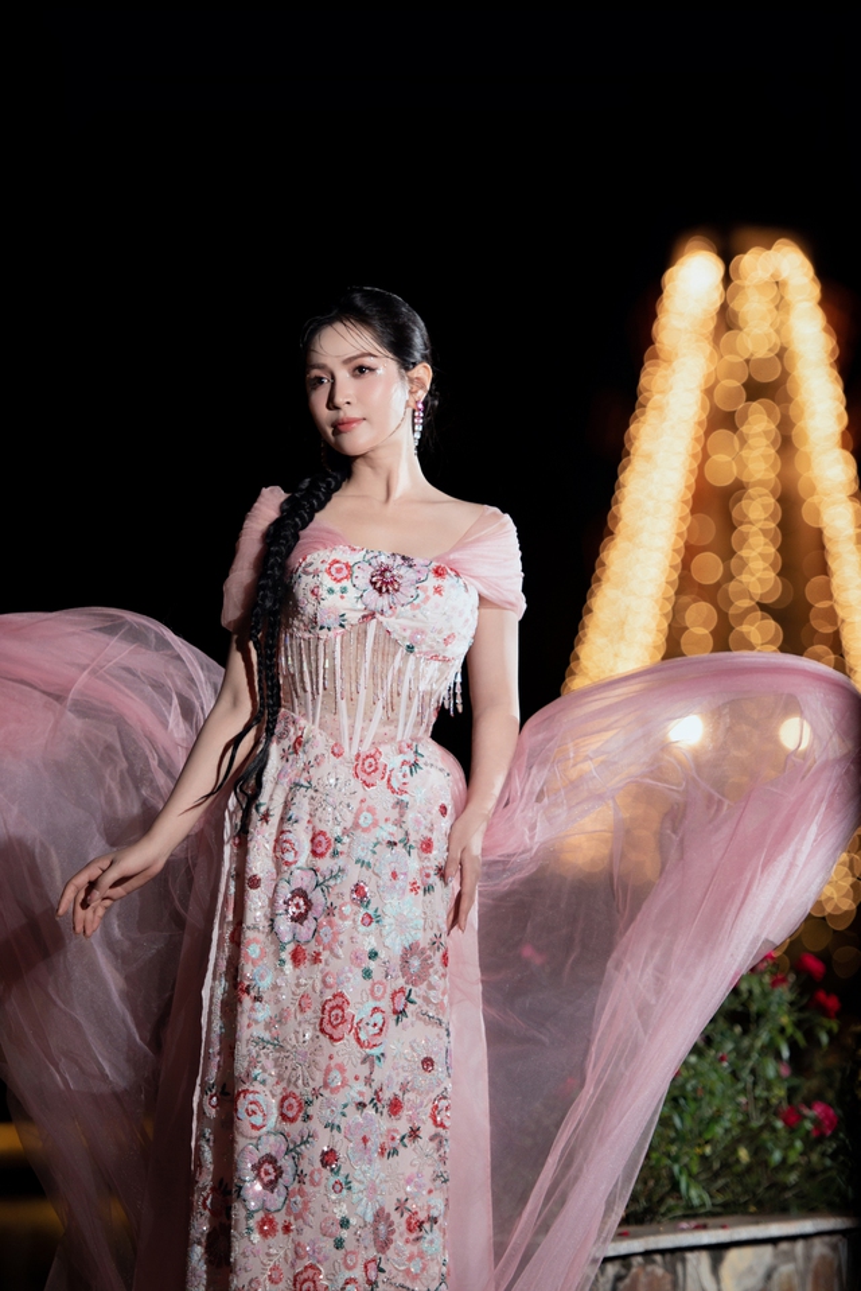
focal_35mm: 135
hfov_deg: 10.2
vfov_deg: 15.2
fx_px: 4839
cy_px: 646
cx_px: 430
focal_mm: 135
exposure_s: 1/250
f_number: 3.2
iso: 1000
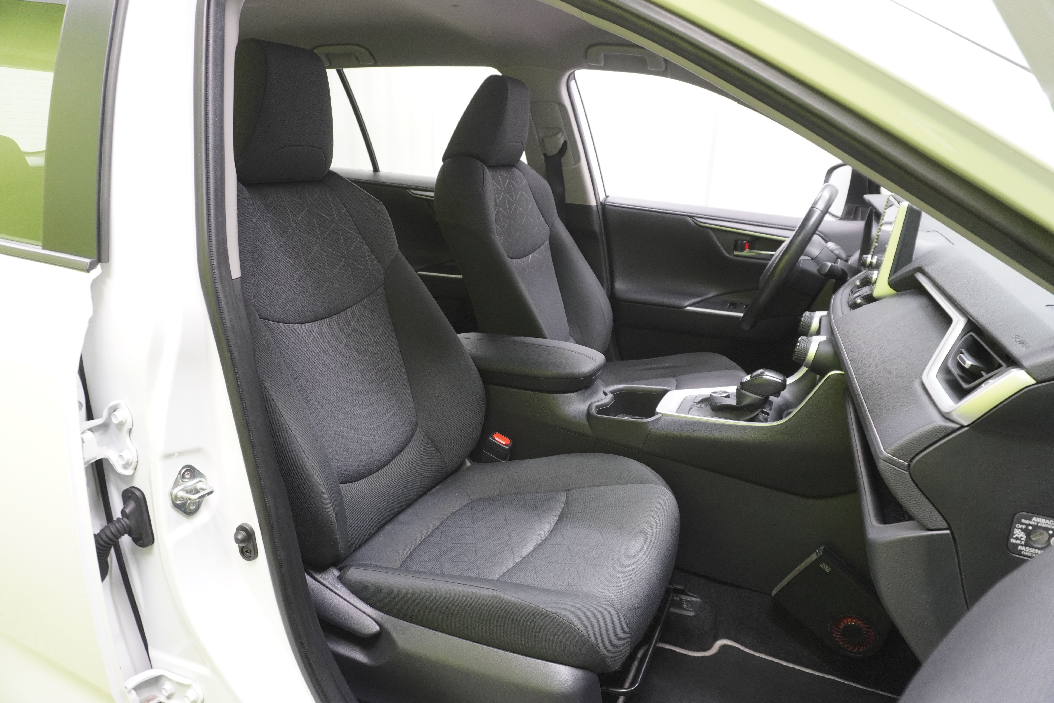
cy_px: 352
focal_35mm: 24
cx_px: 527
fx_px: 703
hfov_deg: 73.7
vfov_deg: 53.1
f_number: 4.5
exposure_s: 1/20
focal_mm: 16
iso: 1000
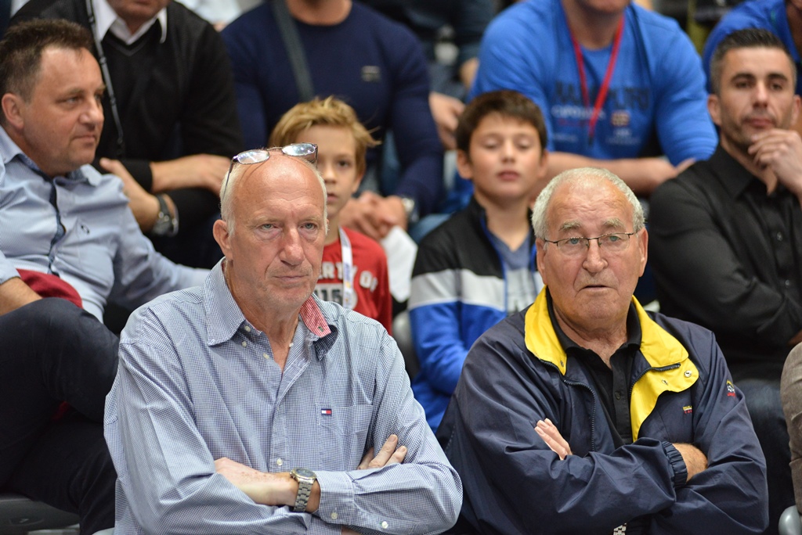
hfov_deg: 12.1
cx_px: 401
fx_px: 3789
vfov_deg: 8.1
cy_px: 268
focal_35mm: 170
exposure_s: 1/320
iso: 2500
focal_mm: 170
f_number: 3.5
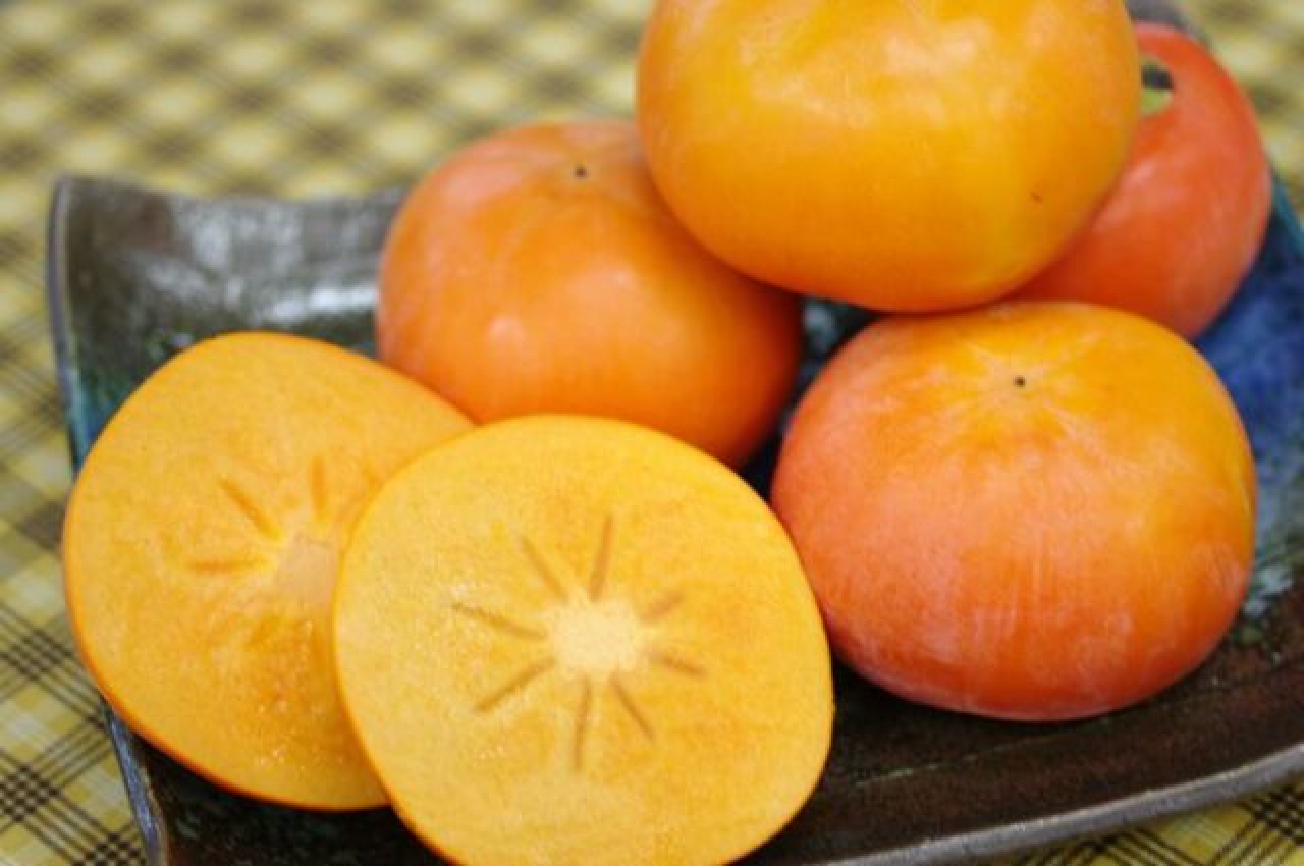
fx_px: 2713
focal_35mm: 75
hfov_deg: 27.0
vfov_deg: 18.1
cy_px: 433
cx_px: 652
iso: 400
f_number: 2.8
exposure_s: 1/40
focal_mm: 50
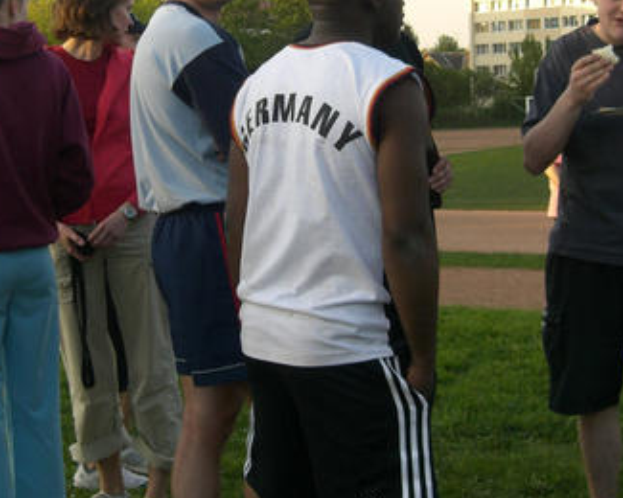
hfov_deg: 26.0
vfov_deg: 20.8
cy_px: 105
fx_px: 1346
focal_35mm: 73
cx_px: 247
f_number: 3.1
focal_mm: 6.3
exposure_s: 1/200
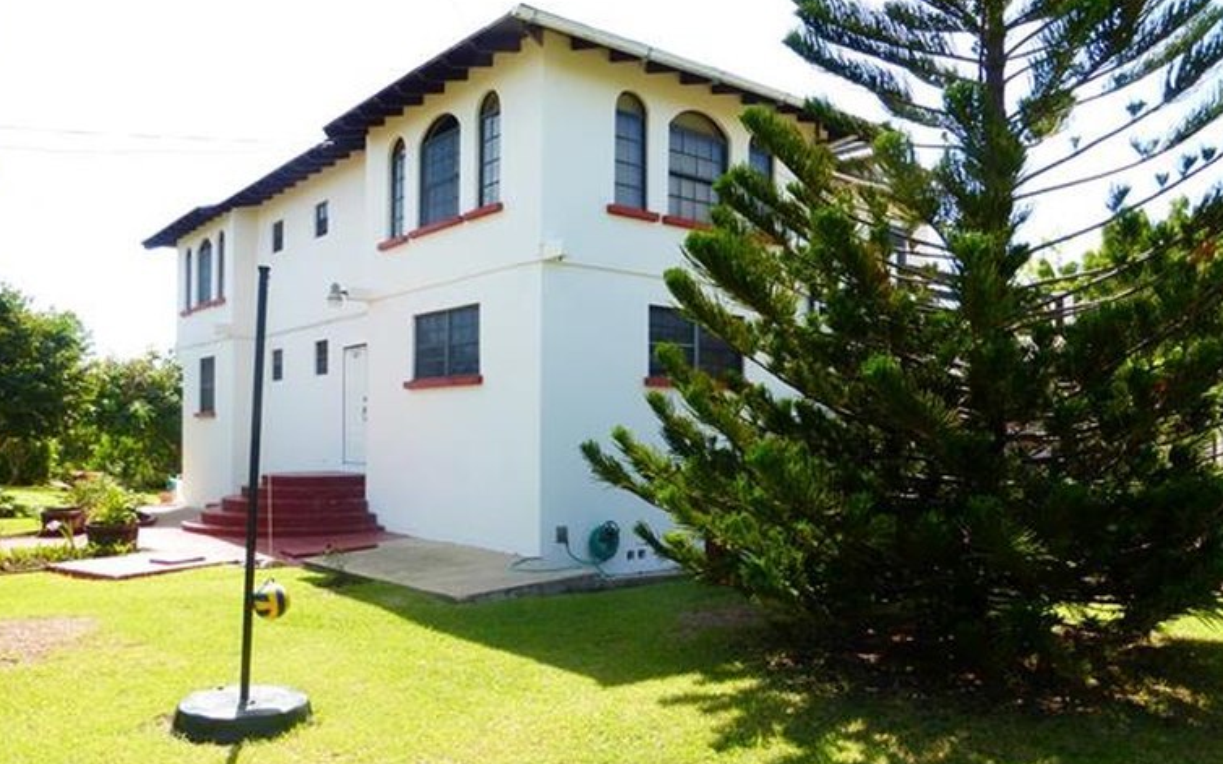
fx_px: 900
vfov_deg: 45.9
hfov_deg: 68.4
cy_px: 423
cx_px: 582
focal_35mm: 27
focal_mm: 4.3
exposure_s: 1/320
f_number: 4
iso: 100
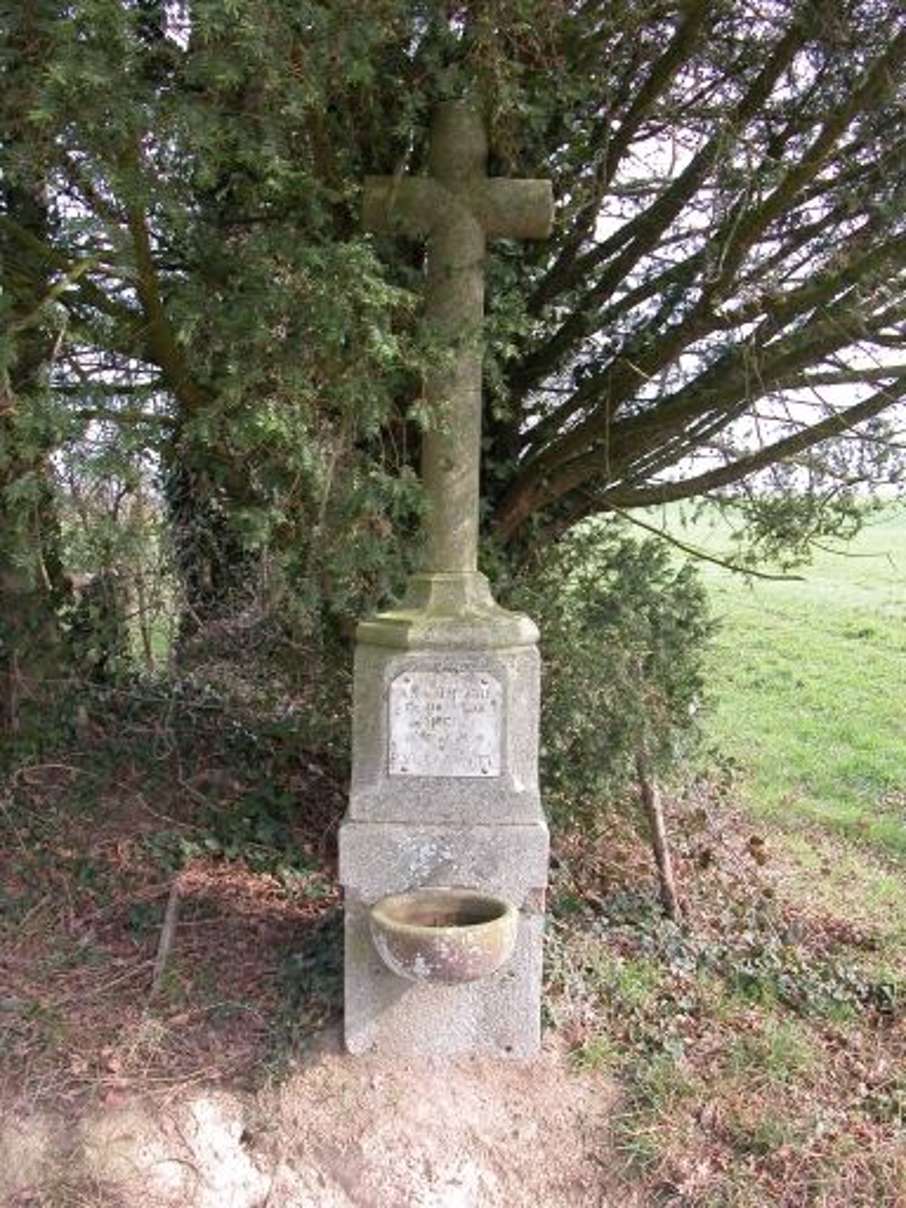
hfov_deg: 40.7
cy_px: 604
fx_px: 1221
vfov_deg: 52.6
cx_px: 453
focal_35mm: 35
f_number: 3.5
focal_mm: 8.9
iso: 100
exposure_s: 1/106
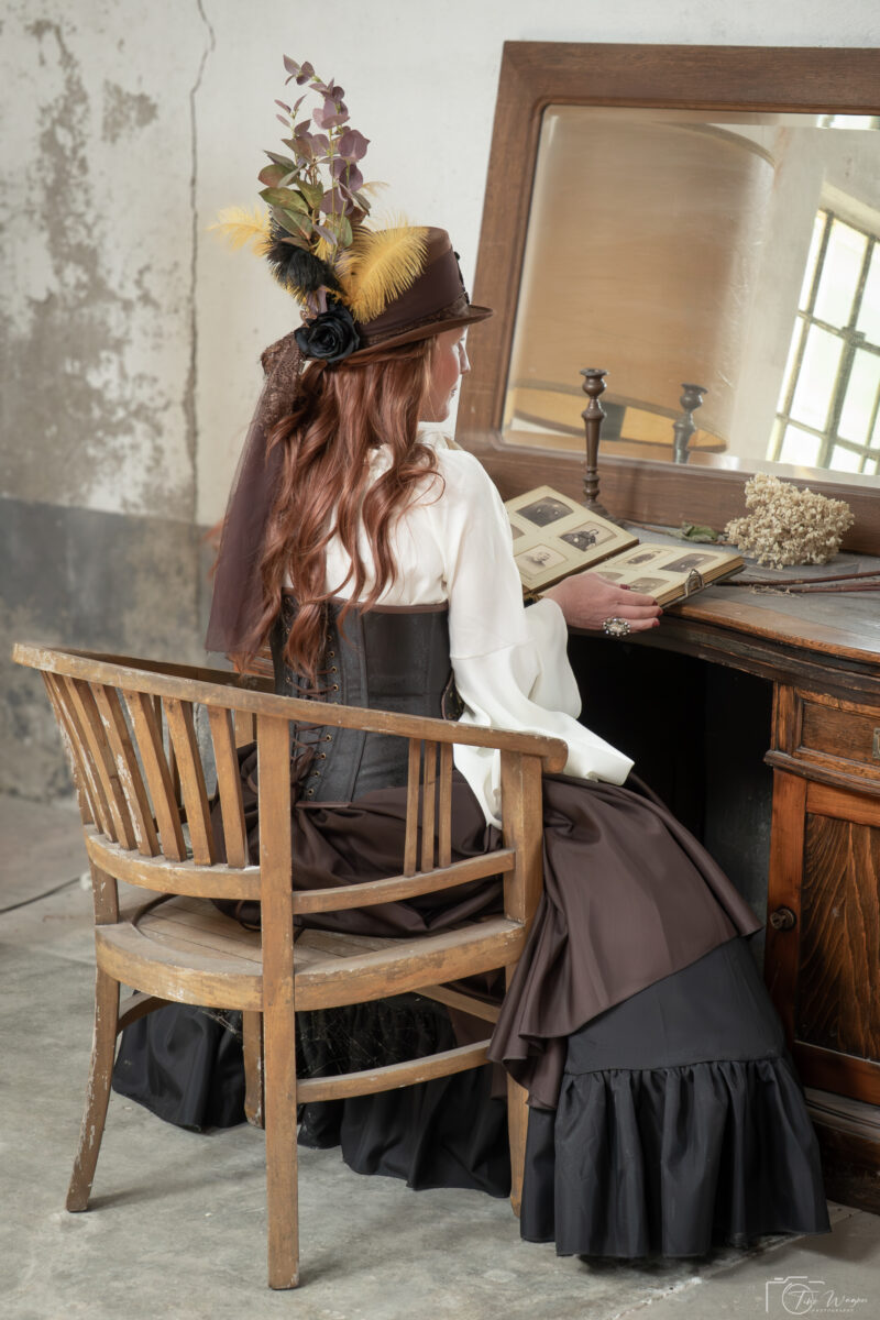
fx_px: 3226
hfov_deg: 15.5
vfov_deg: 23.1
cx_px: 440
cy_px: 660
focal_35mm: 88
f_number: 9
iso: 2500
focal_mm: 59
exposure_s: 1/100
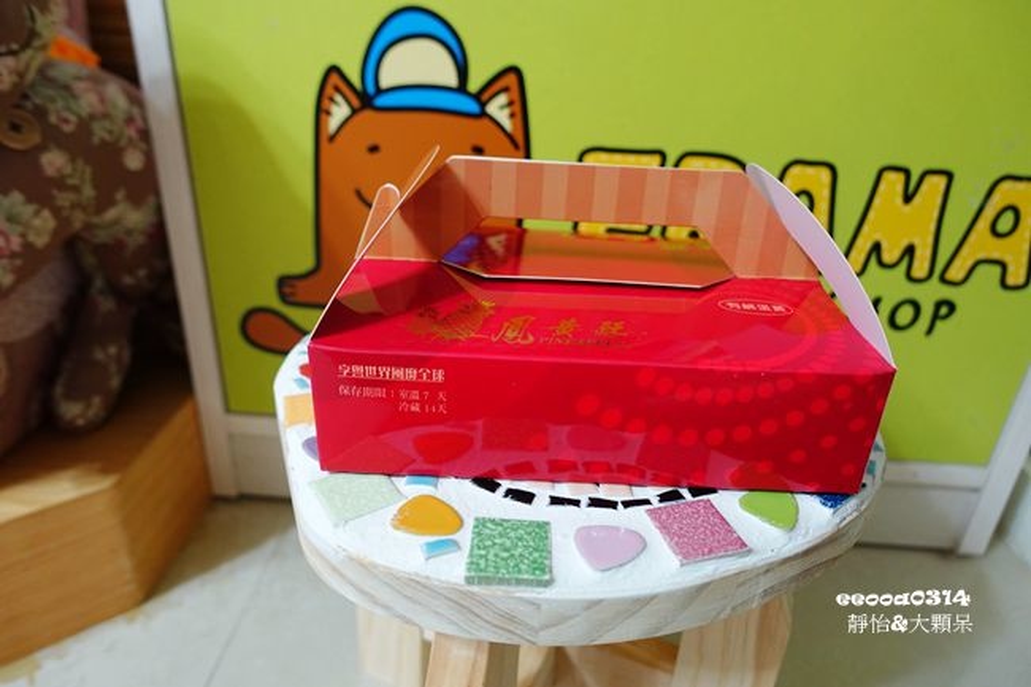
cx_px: 516
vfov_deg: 53.1
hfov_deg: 73.8
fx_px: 687
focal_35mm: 24
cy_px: 344
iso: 400
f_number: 2
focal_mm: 8.8
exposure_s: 1/25
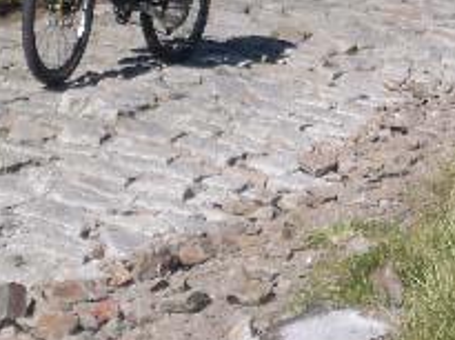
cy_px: -147
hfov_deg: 16.0
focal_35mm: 122
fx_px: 1601
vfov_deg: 11.7
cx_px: 384
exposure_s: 1/640
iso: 50
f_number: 3.9
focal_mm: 6.4
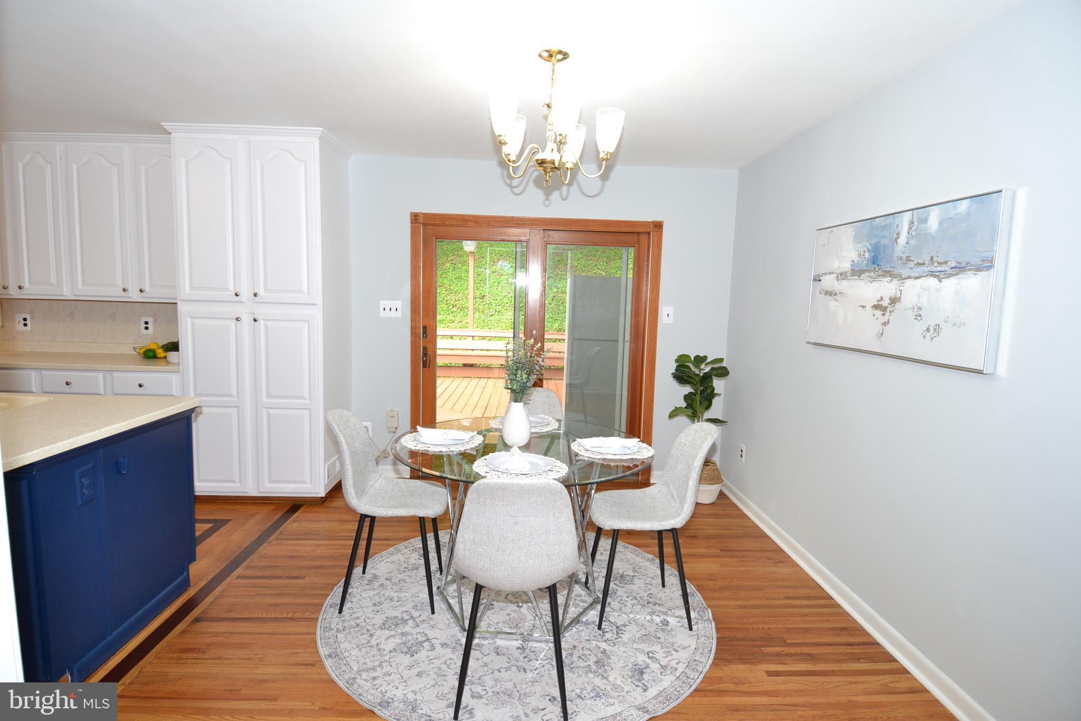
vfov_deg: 67.4
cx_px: 540
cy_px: 360
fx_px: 540
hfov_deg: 90.0
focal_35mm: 18
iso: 400
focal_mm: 12
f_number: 4
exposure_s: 1/60
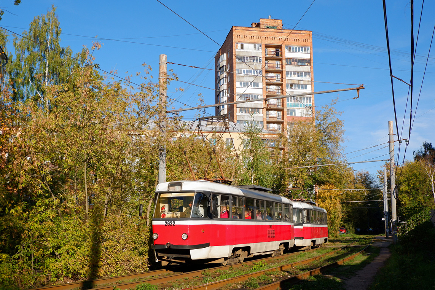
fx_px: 520
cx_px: 206
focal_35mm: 43
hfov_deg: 45.4
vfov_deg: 31.2
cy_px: 156
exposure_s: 1/1400
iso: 200
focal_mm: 26.4
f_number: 4.4
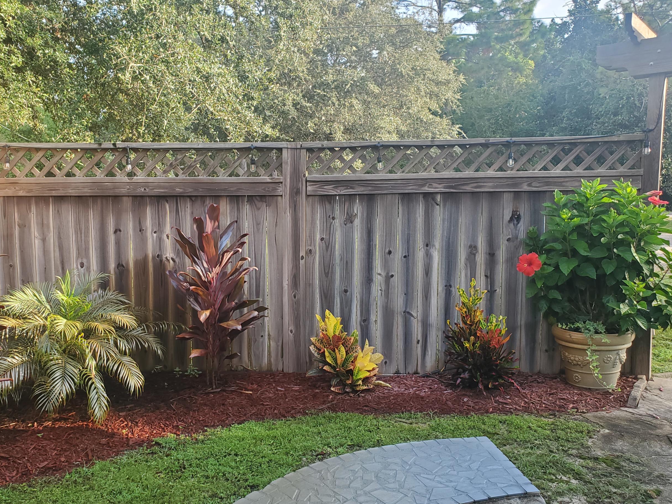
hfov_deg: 56.6
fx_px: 621
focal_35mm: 32
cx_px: 286
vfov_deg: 44.0
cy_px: 287
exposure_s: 1/120
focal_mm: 4.3
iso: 80
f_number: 2.4
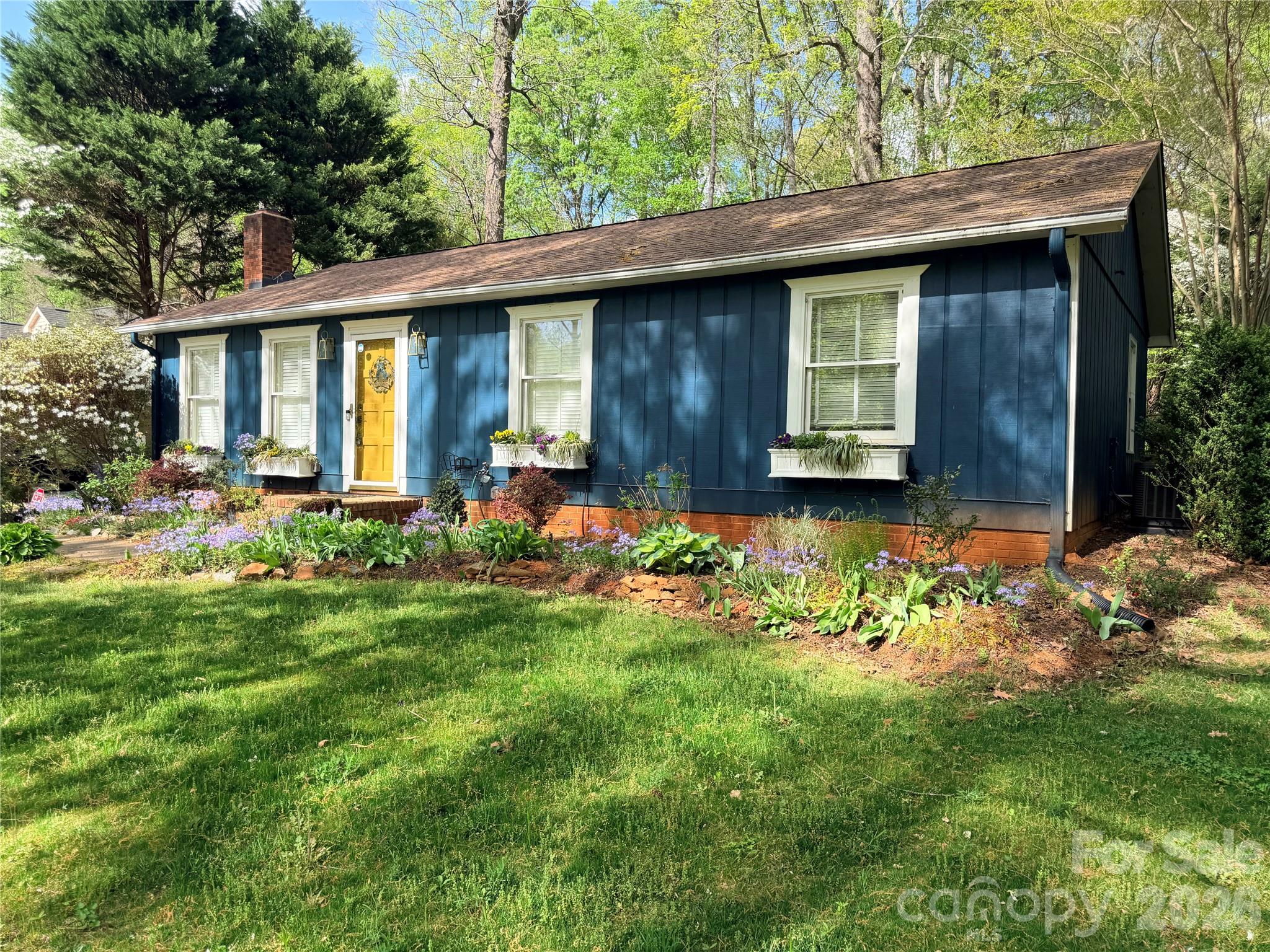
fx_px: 881
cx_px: 635
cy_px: 476
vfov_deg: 56.8
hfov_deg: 71.6
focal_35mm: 24
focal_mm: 6.76
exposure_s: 1/1091
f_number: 1.78
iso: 80
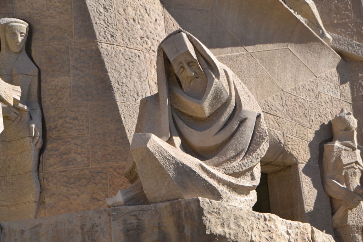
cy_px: 121
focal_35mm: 90
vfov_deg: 15.2
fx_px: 908
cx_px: 182
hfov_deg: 22.6
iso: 100
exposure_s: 1/250
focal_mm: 60
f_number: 8
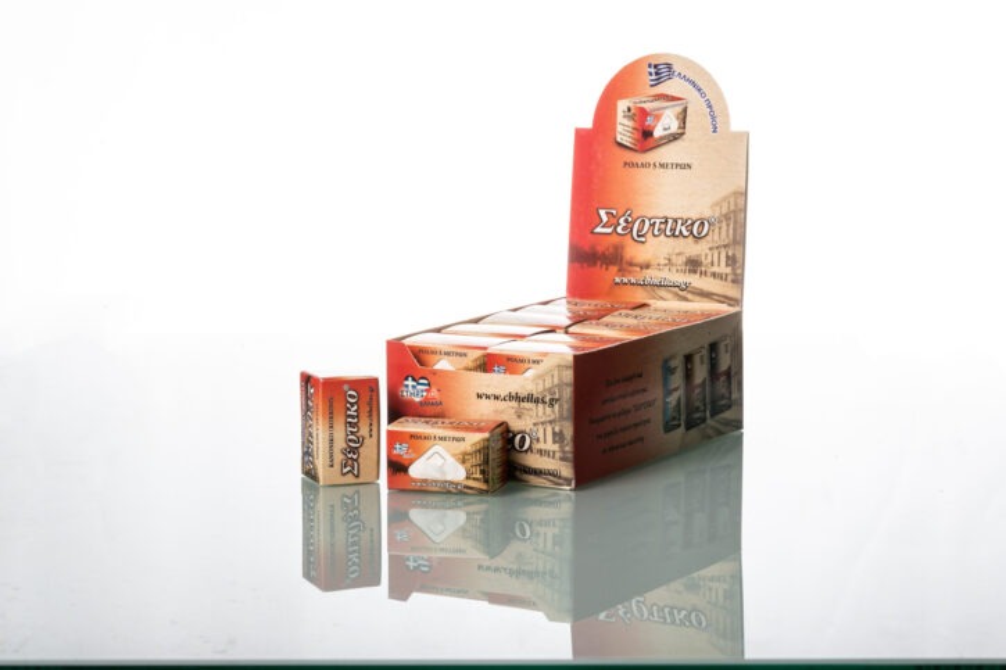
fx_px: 2933
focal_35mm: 105
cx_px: 503
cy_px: 335
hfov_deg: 19.5
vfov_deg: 13.0
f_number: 25
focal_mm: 105
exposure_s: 1/160
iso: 500
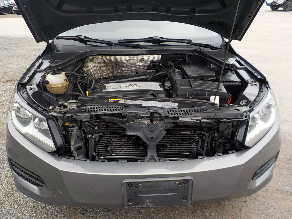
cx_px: 146
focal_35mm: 30
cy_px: 110
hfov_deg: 60.0
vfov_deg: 46.8
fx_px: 253
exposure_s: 1/160
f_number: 3.3
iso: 125
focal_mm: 4.1
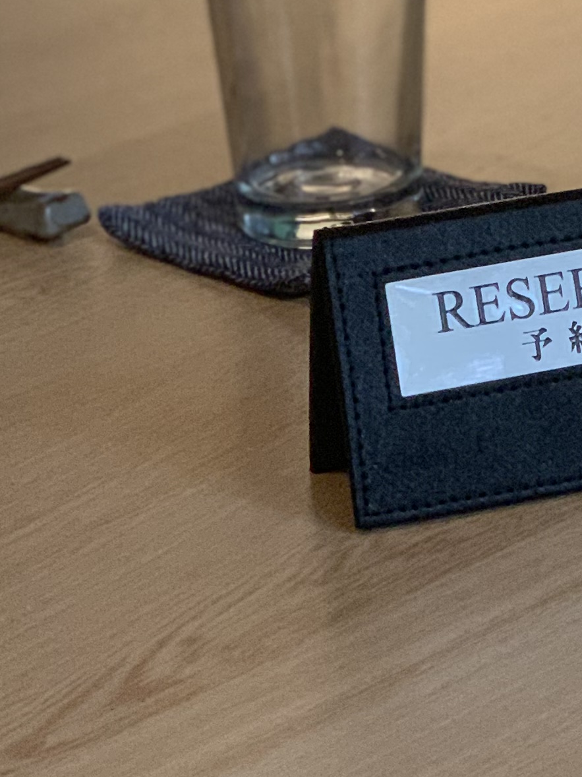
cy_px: -356
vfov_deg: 10.7
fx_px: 3992
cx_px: 575
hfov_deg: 8.3
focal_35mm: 178
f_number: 2.4
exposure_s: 1/60
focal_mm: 6
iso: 320
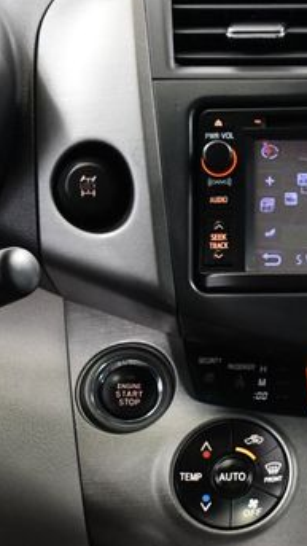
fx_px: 1982
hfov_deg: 8.7
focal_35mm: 137
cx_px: 379
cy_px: 274
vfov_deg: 15.7
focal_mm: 35
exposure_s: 1/60
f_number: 4.5
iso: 3200
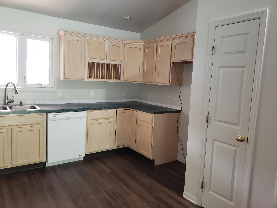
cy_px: 104
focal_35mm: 26
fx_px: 208
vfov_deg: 53.1
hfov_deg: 67.3
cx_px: 138
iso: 250
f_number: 1.5
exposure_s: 1/24
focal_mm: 4.3
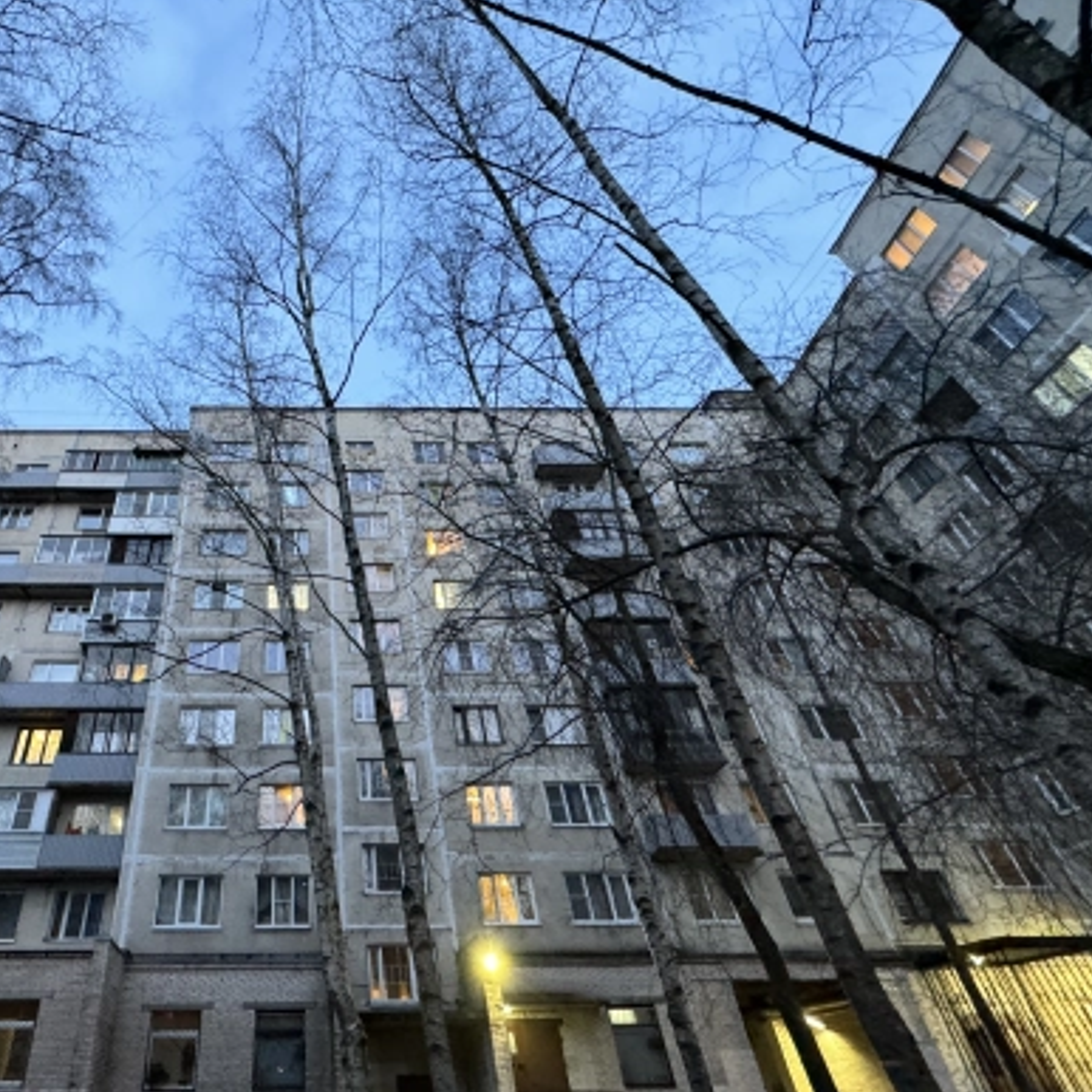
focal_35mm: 20
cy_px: 489
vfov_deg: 74.6
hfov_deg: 71.2
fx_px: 714
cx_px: 314
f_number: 2.2
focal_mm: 2.22
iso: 640
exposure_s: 1/50
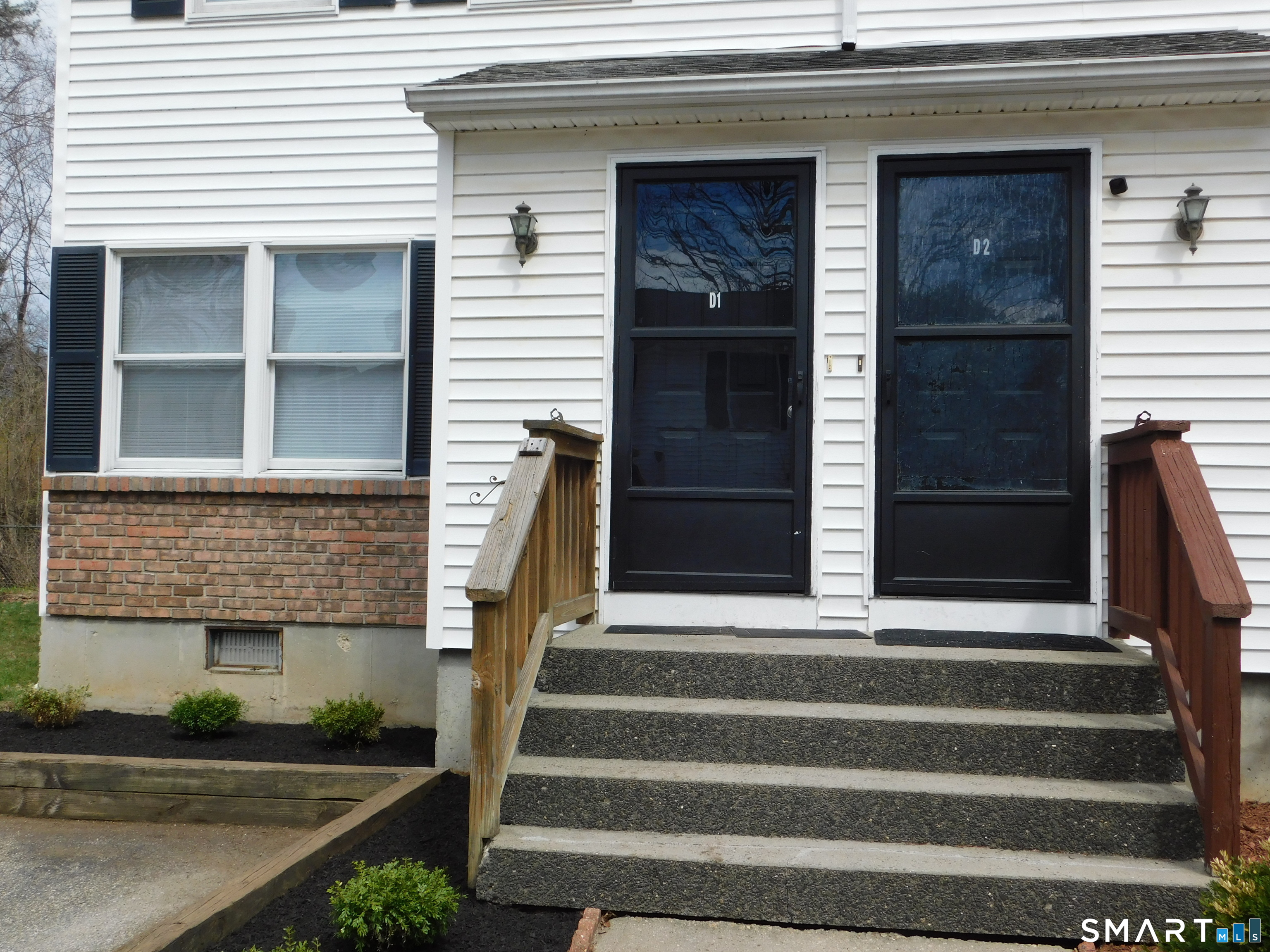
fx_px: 1321
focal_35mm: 36
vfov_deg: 39.7
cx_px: 635
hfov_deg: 51.4
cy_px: 476
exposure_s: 1/1250
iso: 125
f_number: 3.5
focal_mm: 6.3
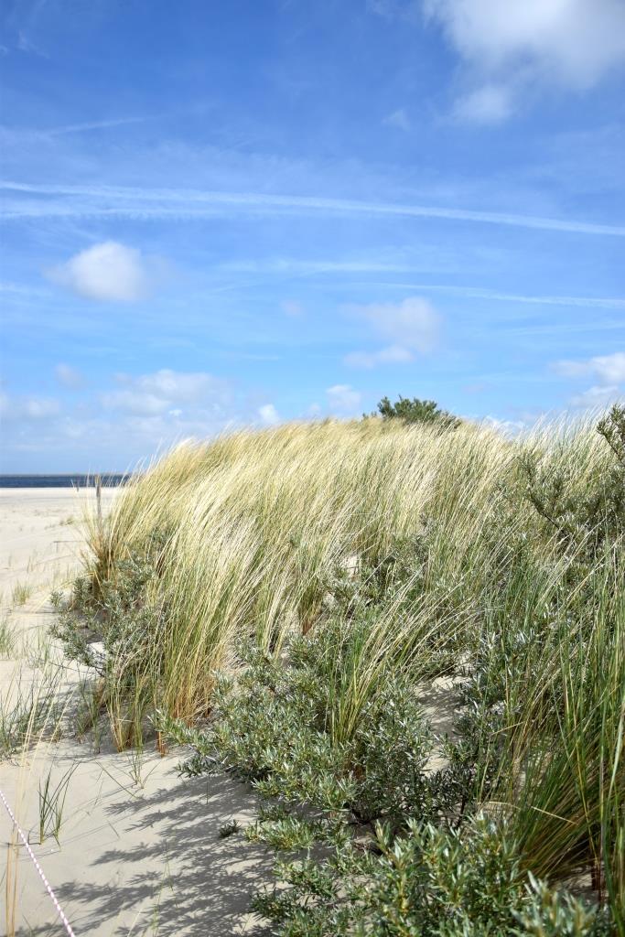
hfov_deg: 41.7
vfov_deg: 59.5
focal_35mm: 32
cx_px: 312
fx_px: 820
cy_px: 468
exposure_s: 1/1600
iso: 125
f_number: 3.8
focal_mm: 21
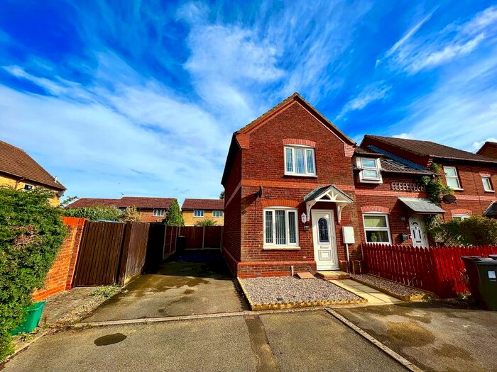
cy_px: 186
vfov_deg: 89.9
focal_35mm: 13
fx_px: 187
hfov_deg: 106.2
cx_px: 248
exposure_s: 1/2273
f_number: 1.8
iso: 32
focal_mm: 1.57
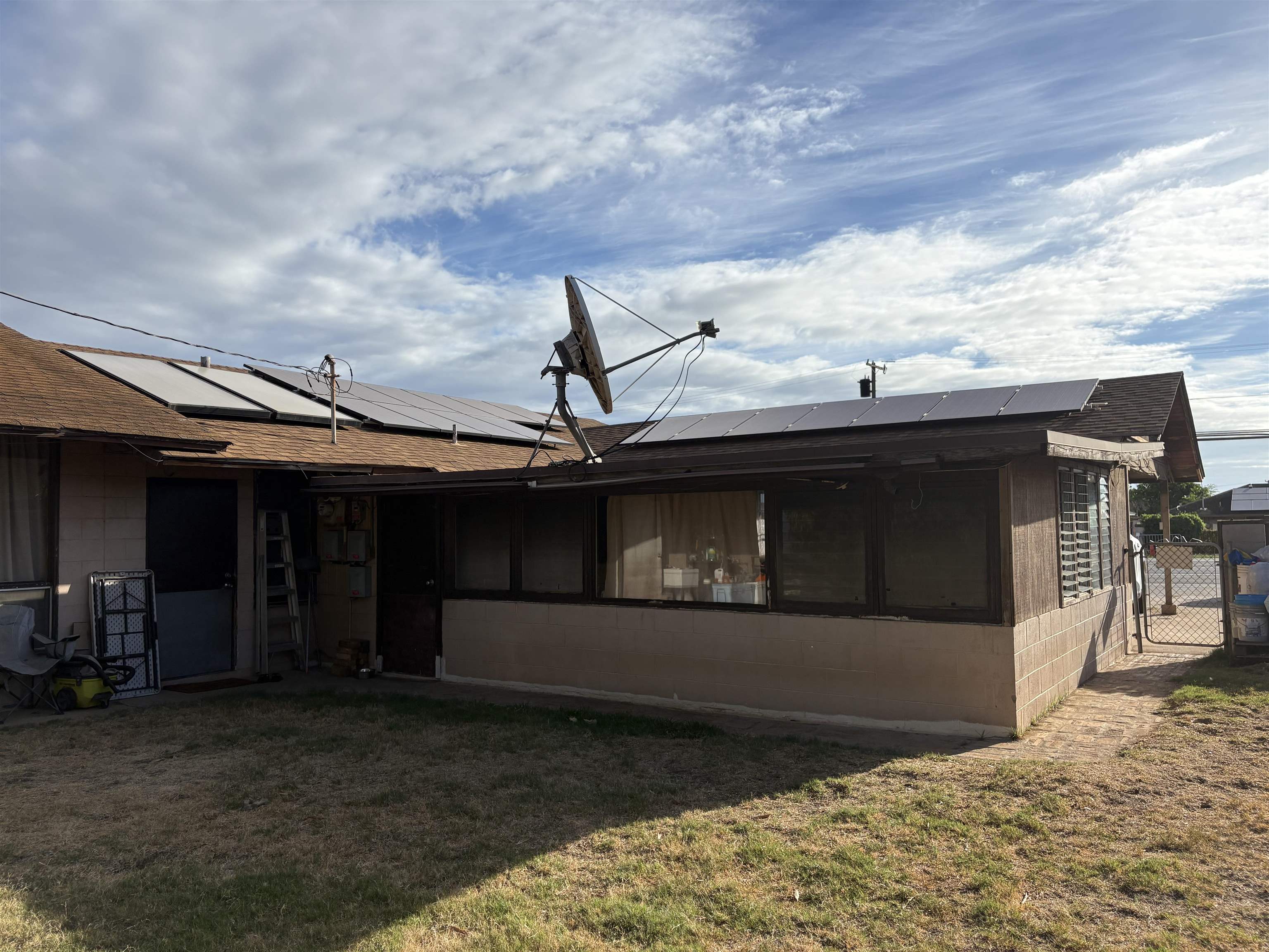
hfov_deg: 67.3
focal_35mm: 26
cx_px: 634
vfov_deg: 53.1
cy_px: 476
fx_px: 953
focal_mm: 5.96
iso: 50
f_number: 1.6
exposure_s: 1/4950
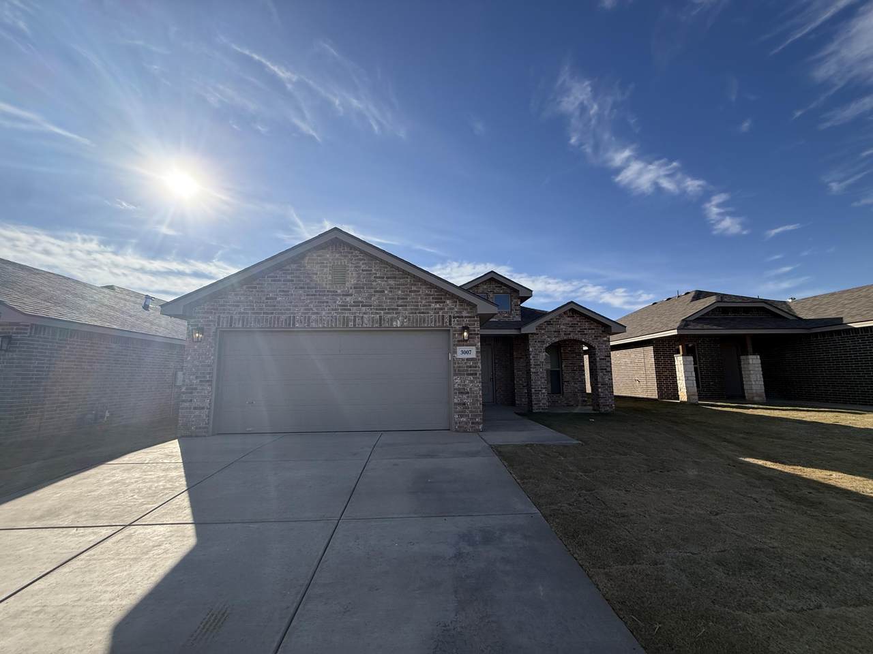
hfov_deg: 102.1
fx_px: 353
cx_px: 436
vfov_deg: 85.7
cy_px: 327
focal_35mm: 14
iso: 64
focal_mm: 2.22
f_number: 2.2
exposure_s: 1/2976
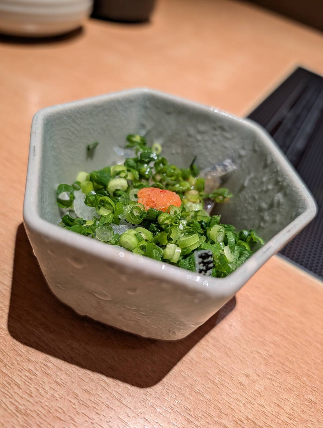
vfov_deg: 71.5
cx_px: 162
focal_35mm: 24
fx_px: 298
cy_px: 214
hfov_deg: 56.9
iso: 156
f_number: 1.68
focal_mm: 6.9
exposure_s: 1/120
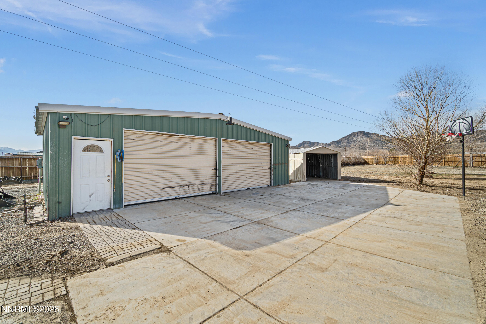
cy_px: 162
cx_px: 243
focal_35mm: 15
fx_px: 202
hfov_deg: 100.4
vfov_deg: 77.3
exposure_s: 1/40
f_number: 8
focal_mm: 10
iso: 100
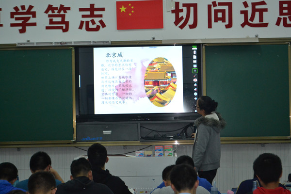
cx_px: 146
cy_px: 97
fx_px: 606
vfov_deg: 18.2
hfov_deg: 27.0
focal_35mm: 75
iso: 1400
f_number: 5.6
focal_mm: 50
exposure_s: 1/60
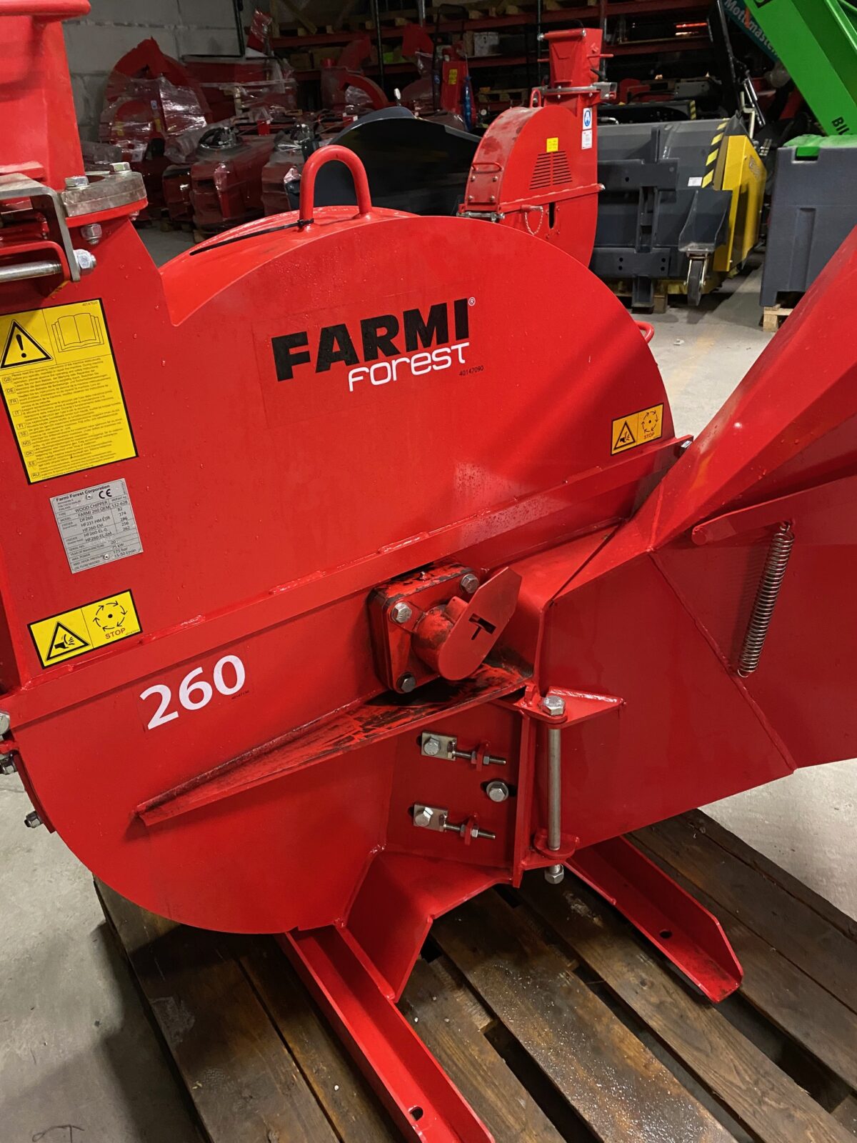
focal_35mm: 26
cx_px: 428
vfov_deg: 67.3
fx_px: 858
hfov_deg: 53.1
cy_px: 572
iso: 640
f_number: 1.8
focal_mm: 4.25
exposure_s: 1/25
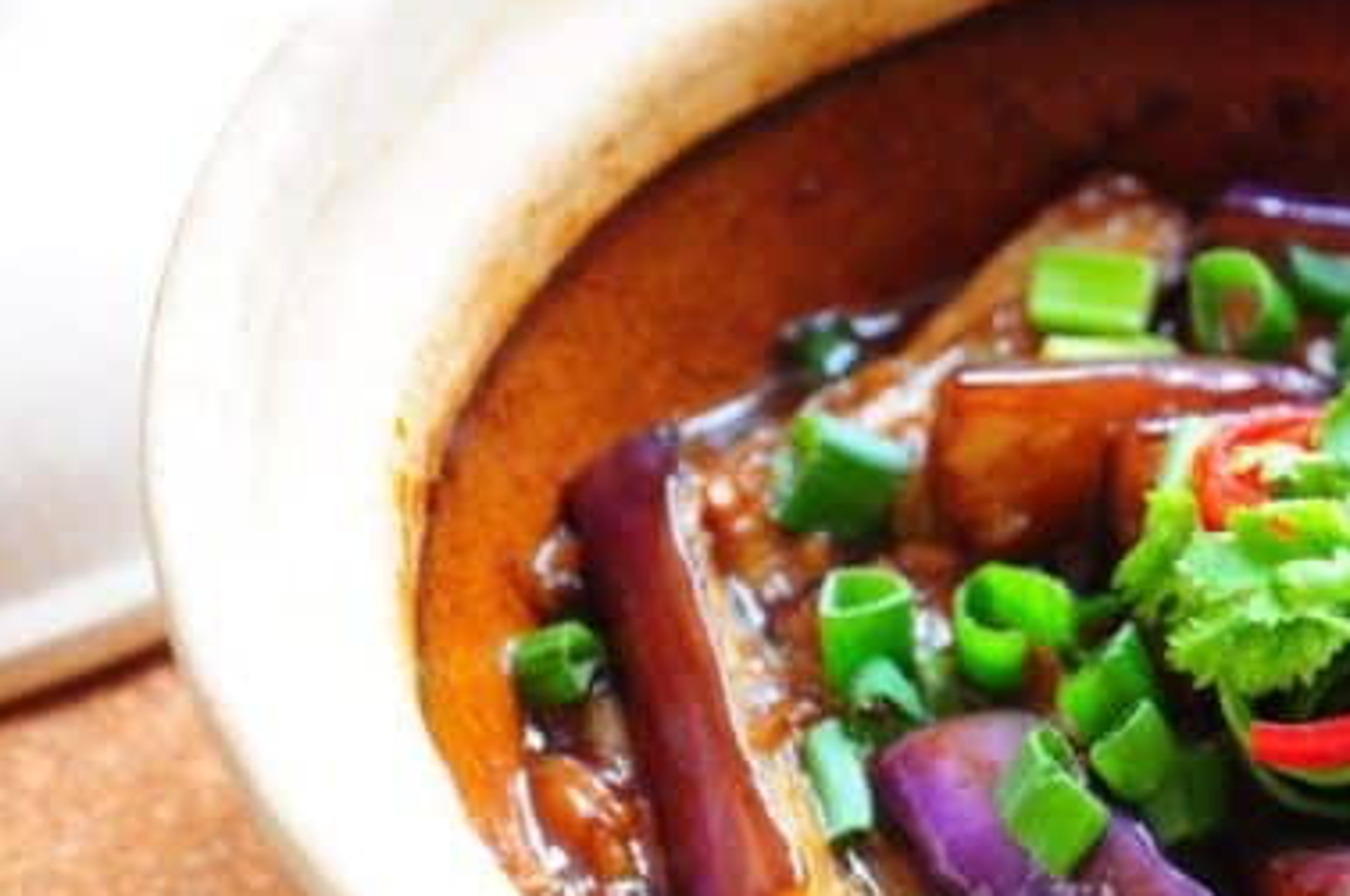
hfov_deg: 14.6
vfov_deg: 9.8
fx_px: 5206
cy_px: 621
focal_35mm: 139
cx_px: 1186
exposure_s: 1/250
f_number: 4.8
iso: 800
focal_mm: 50
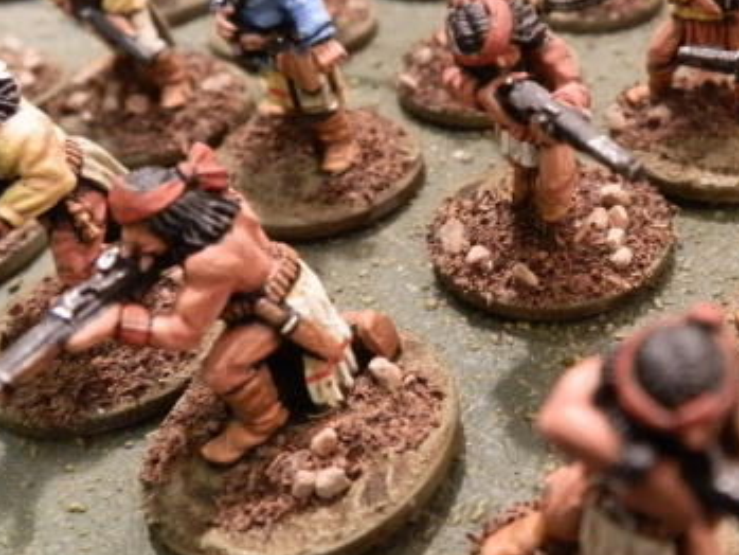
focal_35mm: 43
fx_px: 918
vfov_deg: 33.0
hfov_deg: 42.5
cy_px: 142
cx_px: 557
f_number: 3.1
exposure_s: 1/50
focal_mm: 5
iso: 400
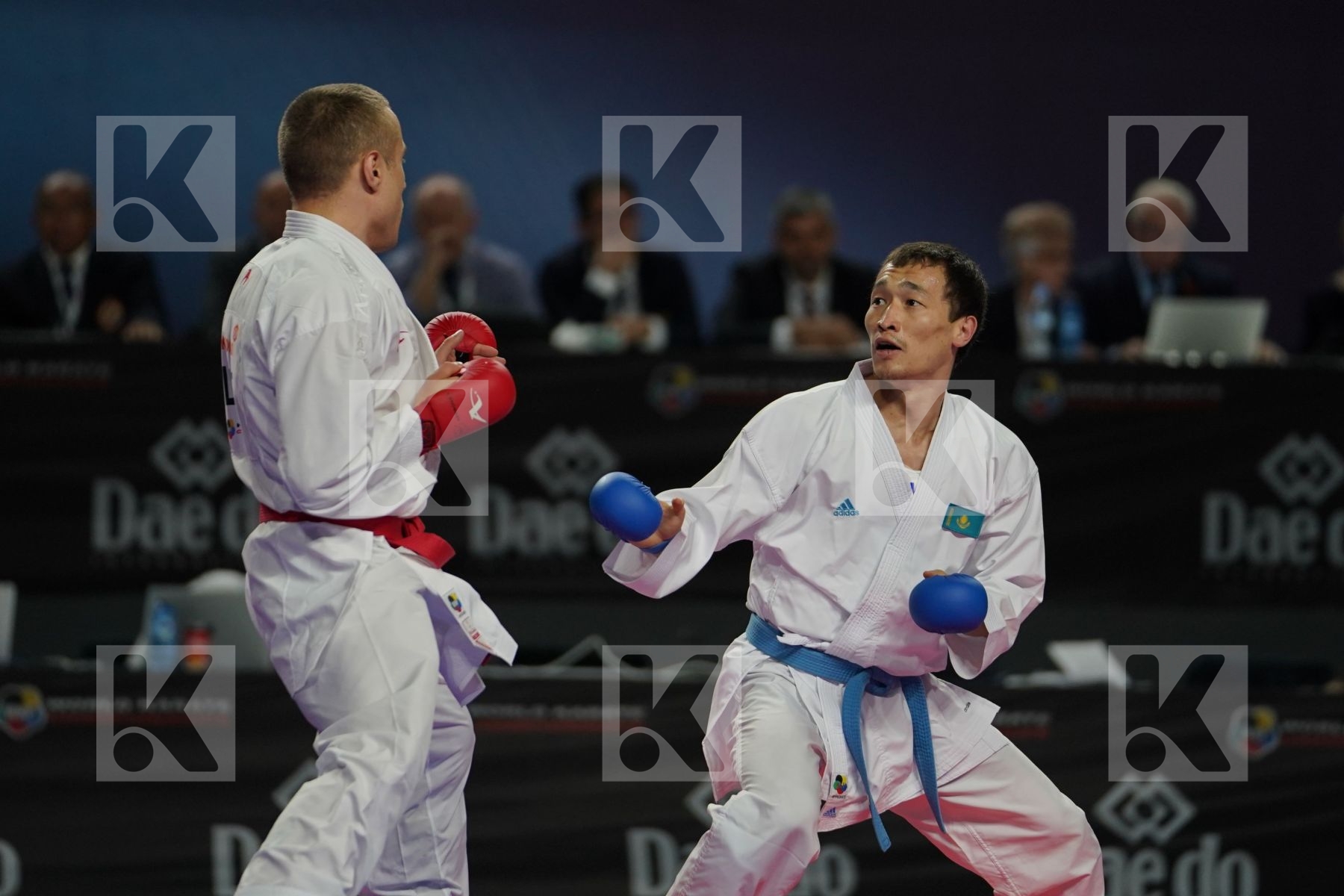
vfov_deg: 4.6
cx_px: 672
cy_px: 448
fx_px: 11199
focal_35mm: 300
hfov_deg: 6.9
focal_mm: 200
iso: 1000
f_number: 2.8
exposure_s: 1/1000
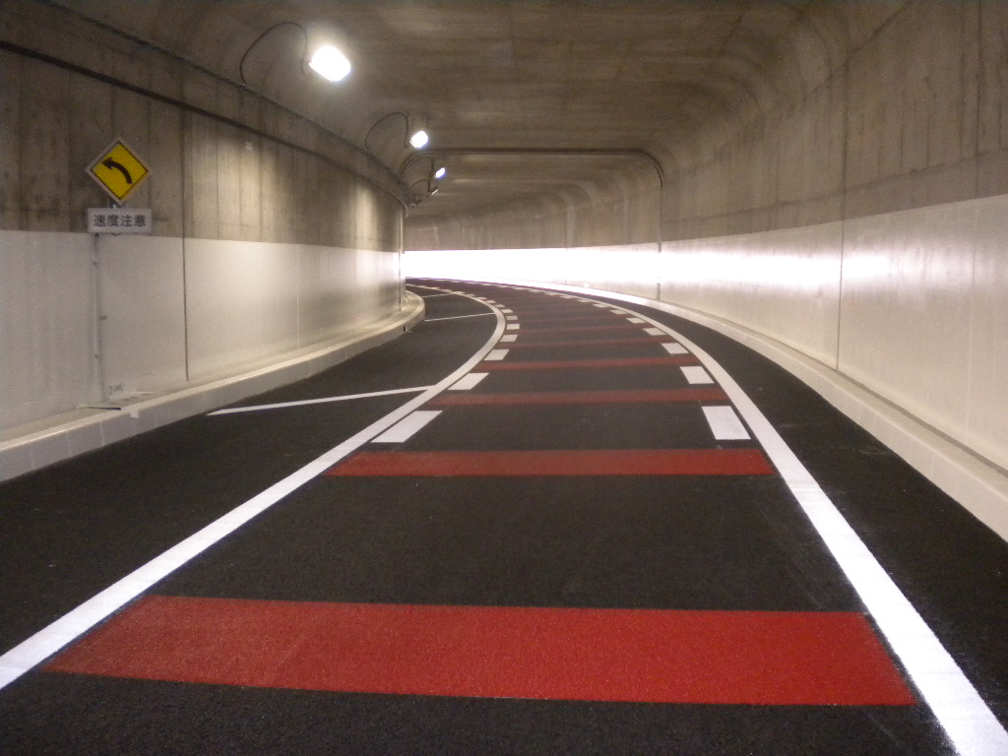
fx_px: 1019
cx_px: 504
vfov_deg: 40.7
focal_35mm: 35
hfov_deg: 52.6
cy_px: 378
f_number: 3.1
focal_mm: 6.3
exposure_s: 1/16.3
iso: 400
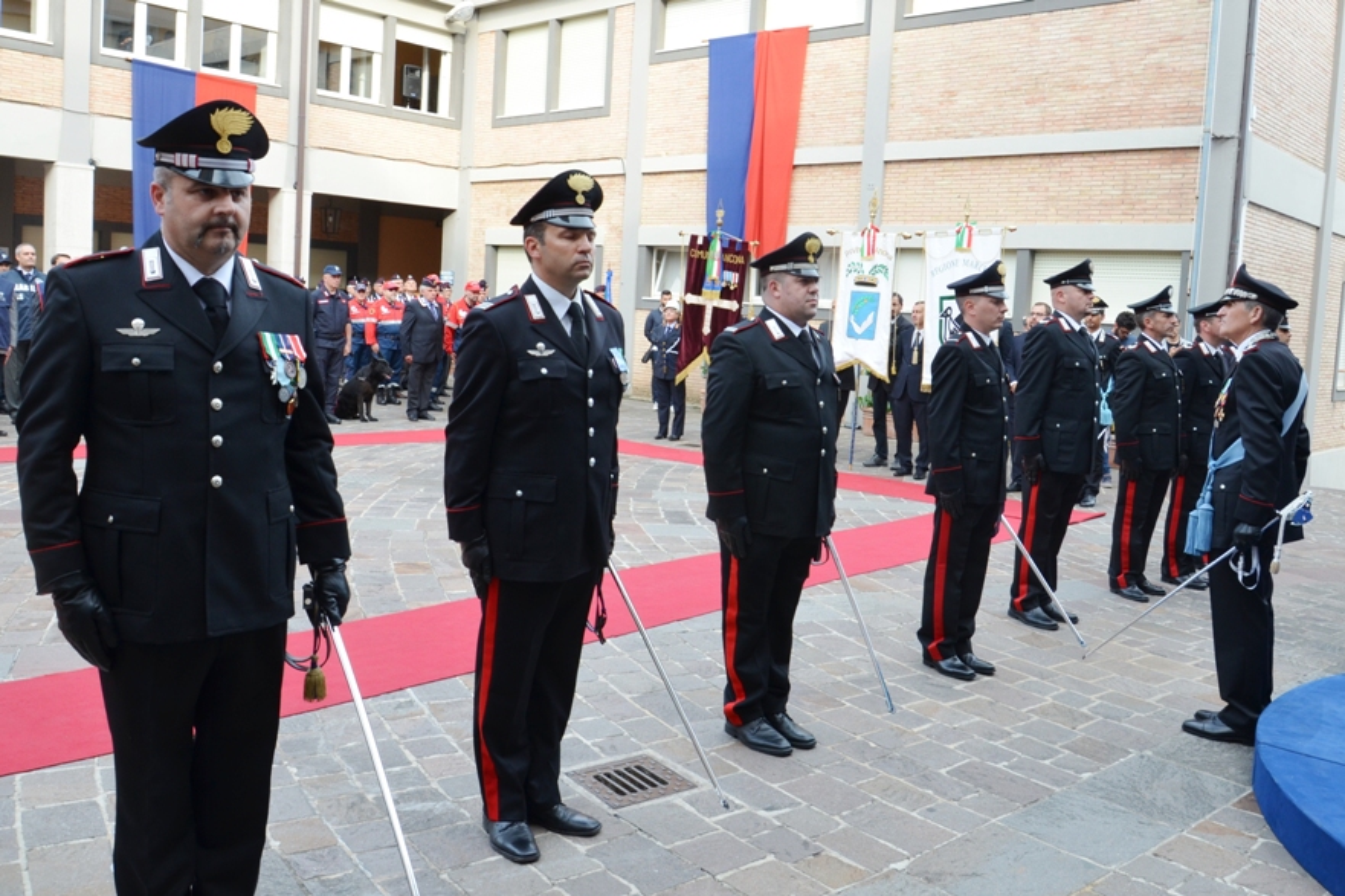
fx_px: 1008
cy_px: 448
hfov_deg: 67.4
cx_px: 672
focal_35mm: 27
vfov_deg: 47.9
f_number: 8
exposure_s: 1/100
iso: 400
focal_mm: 18
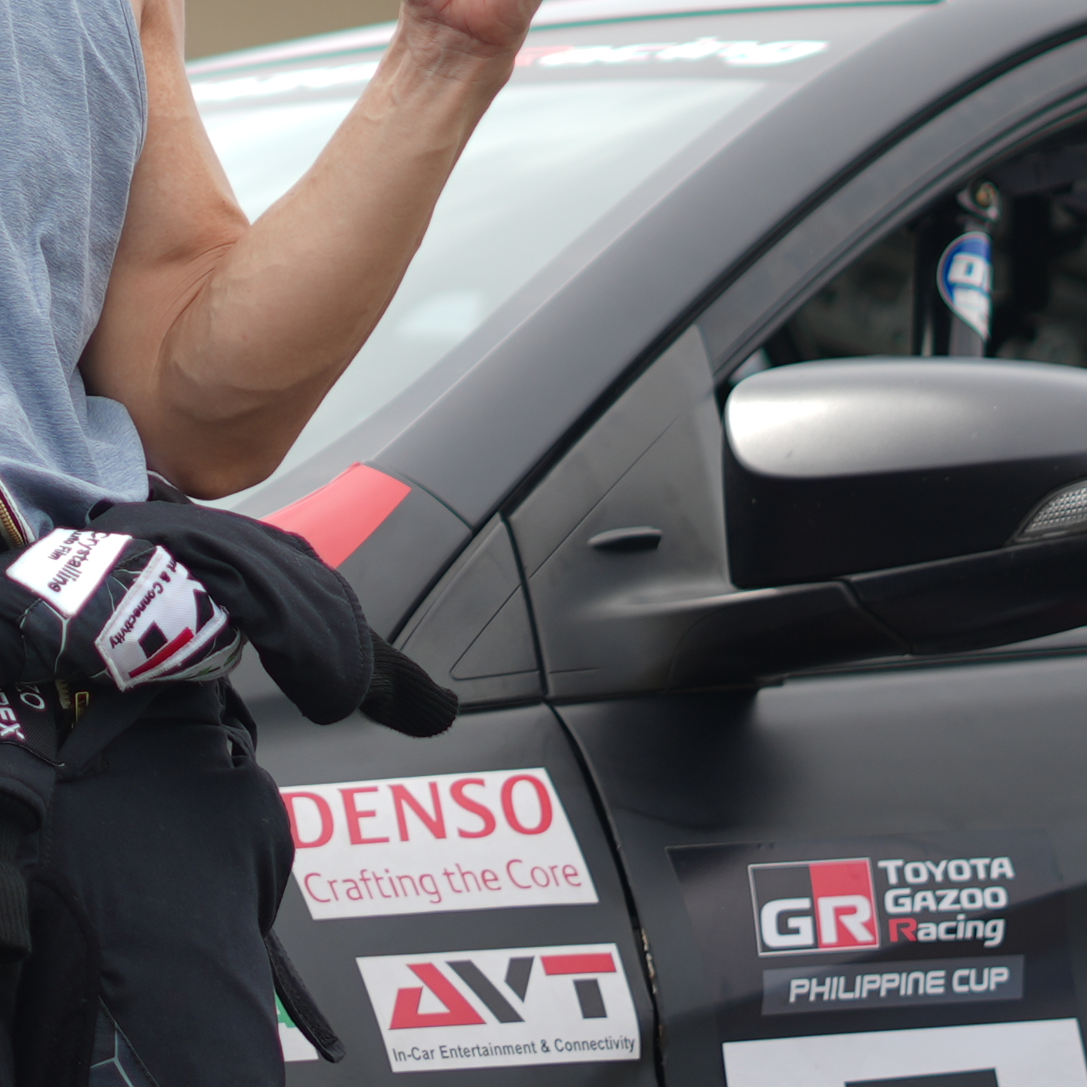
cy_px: -2
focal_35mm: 208
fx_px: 7390
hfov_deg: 8.4
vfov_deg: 8.4
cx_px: -59
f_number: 1.8
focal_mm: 50
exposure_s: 1/1600
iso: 64
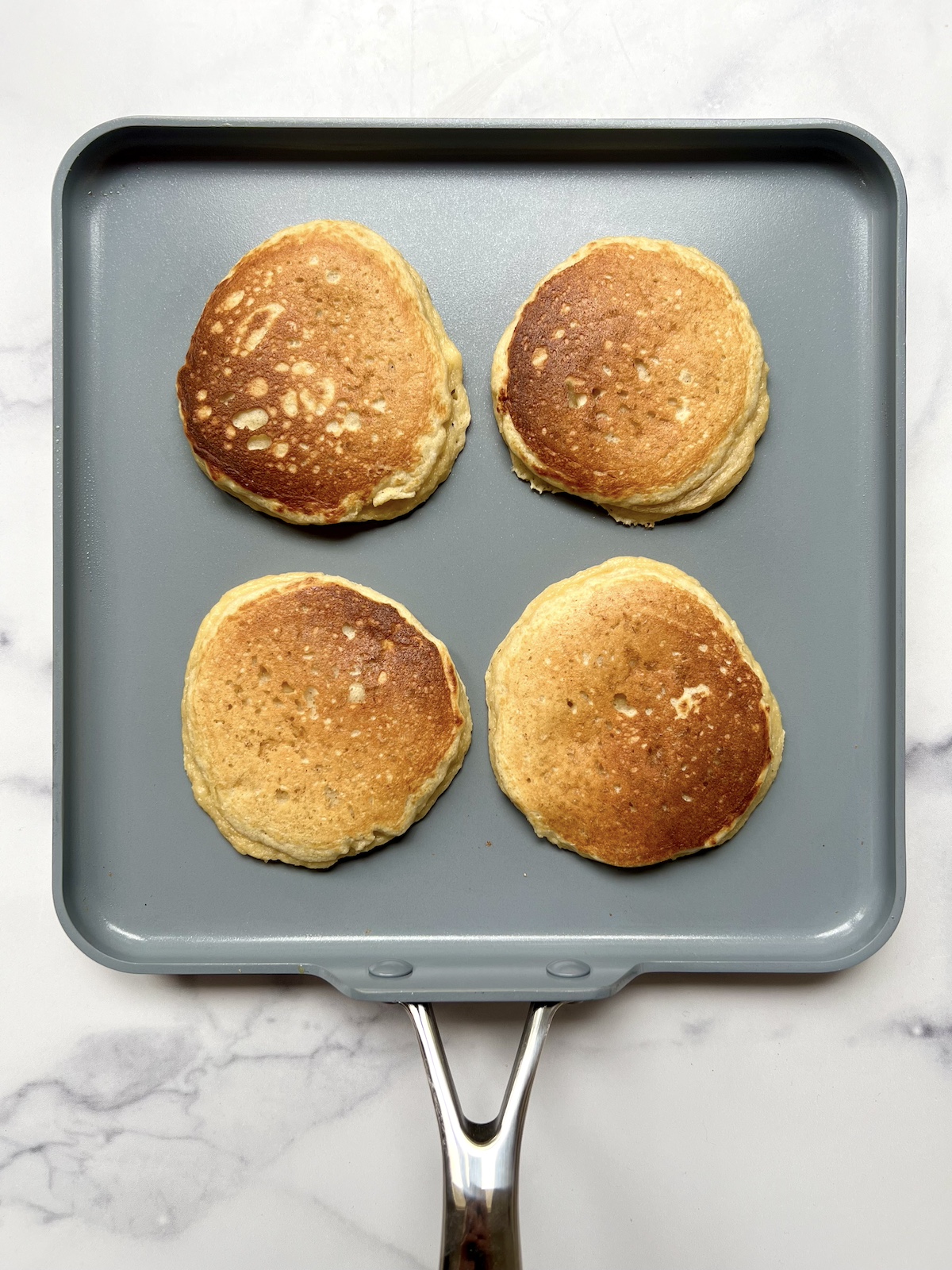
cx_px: 476
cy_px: 635
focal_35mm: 26
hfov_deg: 53.1
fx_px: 953
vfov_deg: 67.3
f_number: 1.5
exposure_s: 1/167
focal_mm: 5.7
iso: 40
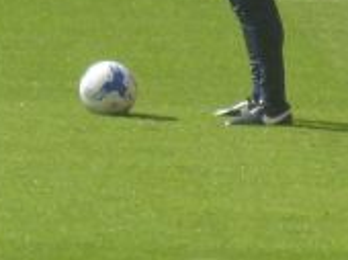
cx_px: -635
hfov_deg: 1.8
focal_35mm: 1095
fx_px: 10993
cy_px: 203
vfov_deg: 1.4
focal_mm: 27.7
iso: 100
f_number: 5.6
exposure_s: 1/250
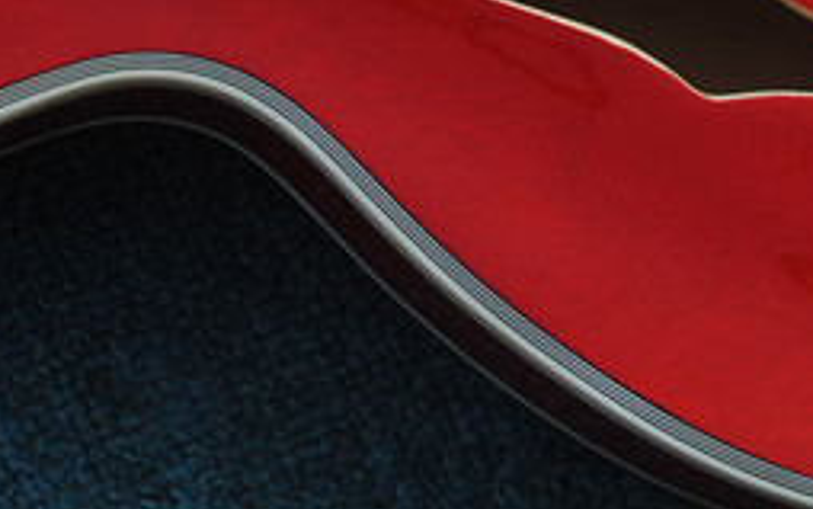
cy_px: -392
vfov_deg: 7.1
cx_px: 512
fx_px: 4012
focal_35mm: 181
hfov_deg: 11.6
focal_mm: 30
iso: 100
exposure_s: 1/250
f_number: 8
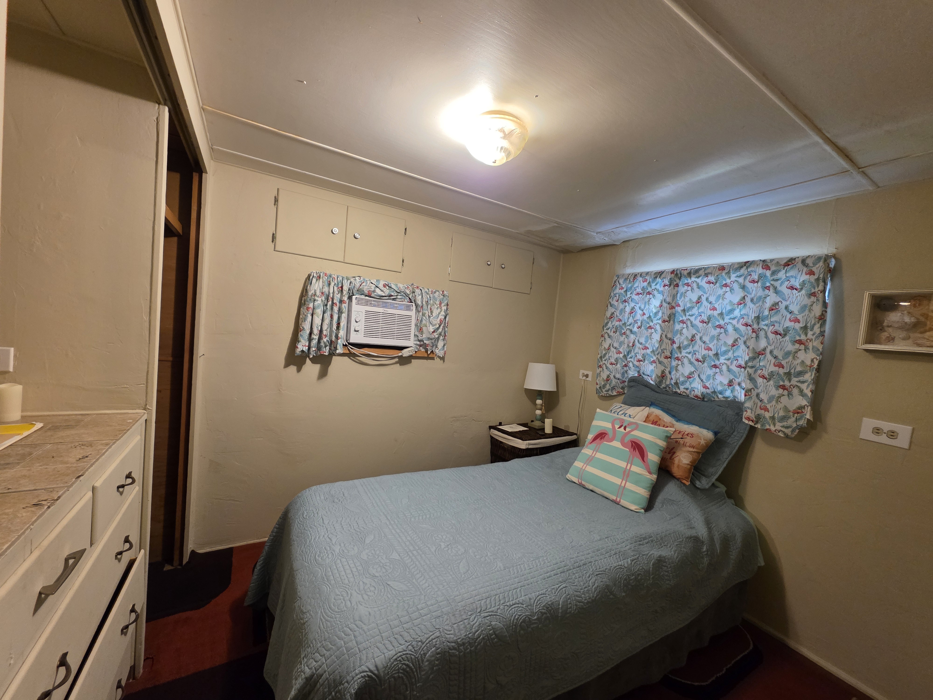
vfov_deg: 89.9
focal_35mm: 13
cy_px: 350
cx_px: 466
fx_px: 350
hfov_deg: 106.2
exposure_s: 1/60
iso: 250
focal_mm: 2.2
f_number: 1.9
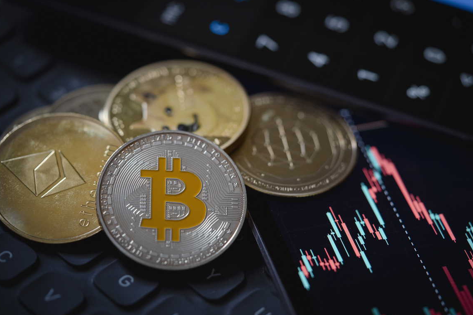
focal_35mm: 99
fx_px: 1301
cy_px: 159
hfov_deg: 20.6
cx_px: 255
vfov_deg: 13.8
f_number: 2.8
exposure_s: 1/50
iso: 400
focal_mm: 90
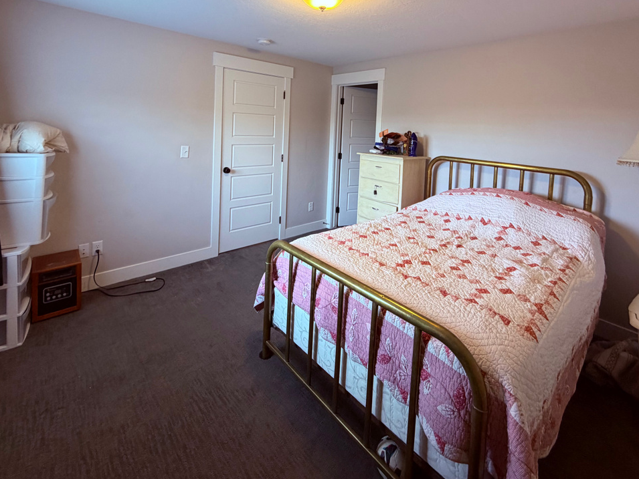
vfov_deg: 81.8
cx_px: 330
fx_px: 277
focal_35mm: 15
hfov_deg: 98.1
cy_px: 234
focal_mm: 2.22
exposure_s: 1/60
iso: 200
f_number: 2.2
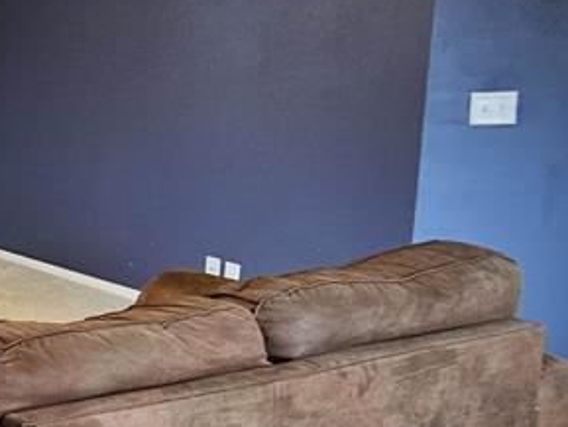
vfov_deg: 31.5
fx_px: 755
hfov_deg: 25.0
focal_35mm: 46
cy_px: 195
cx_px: -371
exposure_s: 1/30
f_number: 2.2
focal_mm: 2.2
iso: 320
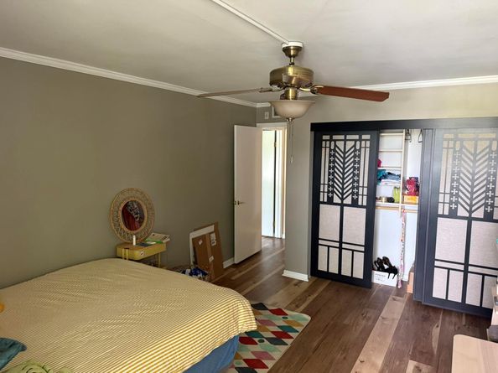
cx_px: 249
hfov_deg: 71.6
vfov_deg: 56.8
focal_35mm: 24
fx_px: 345
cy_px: 186
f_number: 1.78
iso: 640
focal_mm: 6.76
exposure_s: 1/40
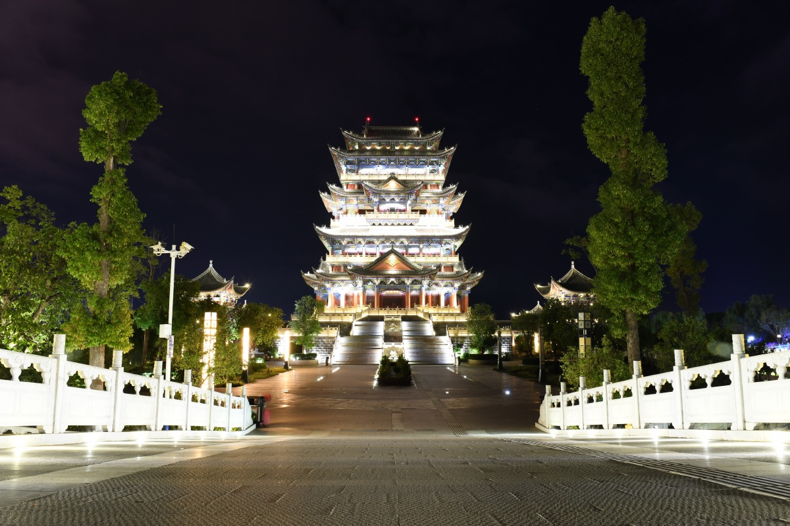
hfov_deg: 73.7
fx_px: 527
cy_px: 263
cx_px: 395
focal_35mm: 24
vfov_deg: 53.1
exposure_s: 8
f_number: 8
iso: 500
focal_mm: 24
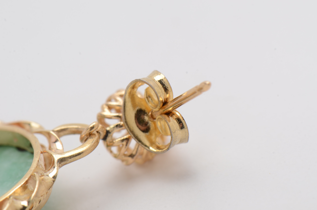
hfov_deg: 16.1
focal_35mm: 128
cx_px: 158
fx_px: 1120
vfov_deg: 10.7
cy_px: 105
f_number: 18
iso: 200
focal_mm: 85
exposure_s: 1/125
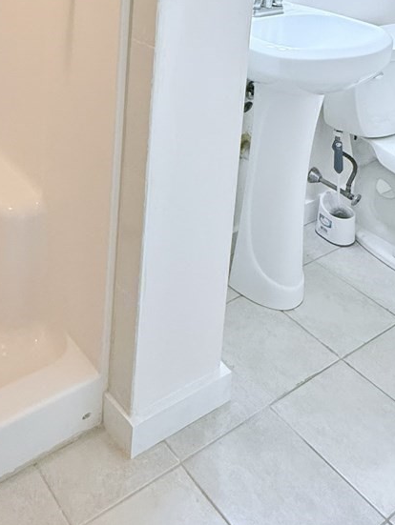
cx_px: 32
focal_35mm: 39
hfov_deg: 34.6
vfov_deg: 40.3
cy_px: -29
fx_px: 593
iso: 250
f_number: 2.2
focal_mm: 2.22
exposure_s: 1/120
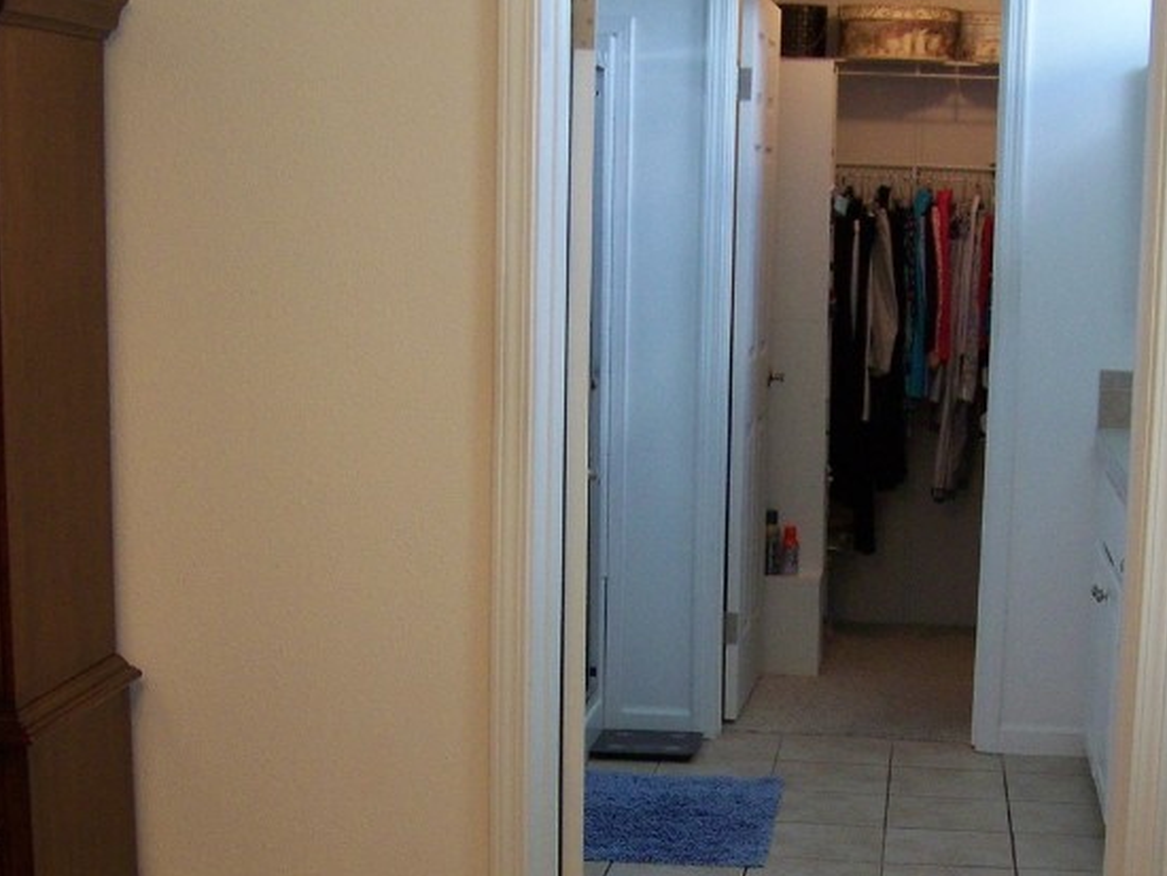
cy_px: 708
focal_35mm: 67
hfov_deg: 28.8
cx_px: 768
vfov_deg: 21.7
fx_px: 2260
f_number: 2.8
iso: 125
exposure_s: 1/30
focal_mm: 5.85
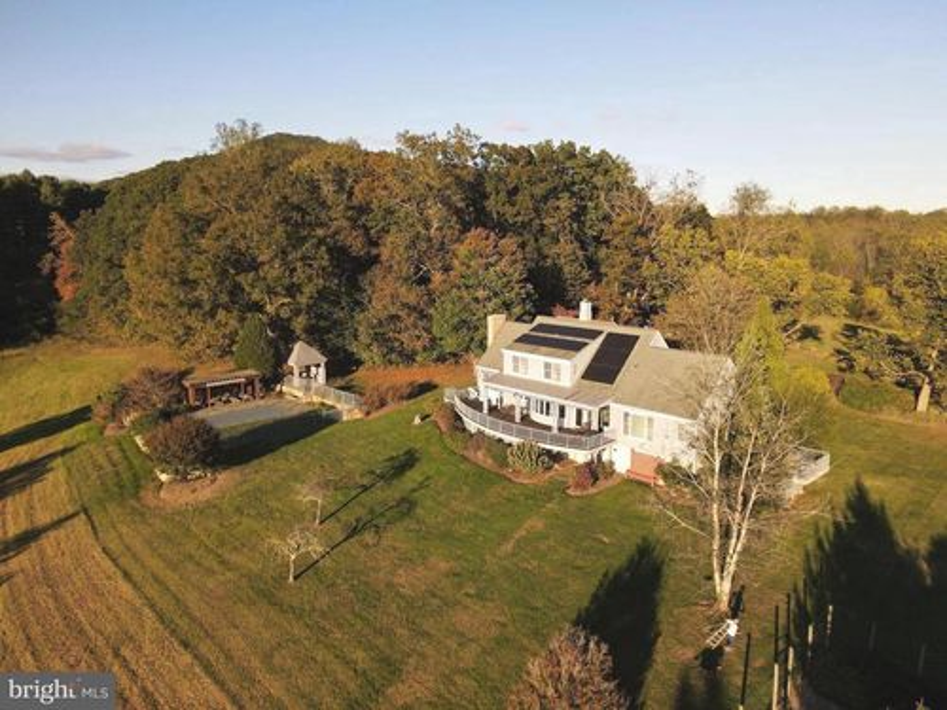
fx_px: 657
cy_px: 355
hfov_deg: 71.6
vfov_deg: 56.8
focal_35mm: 24
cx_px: 474
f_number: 2.8
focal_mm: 4.5
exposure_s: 1/15
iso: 200
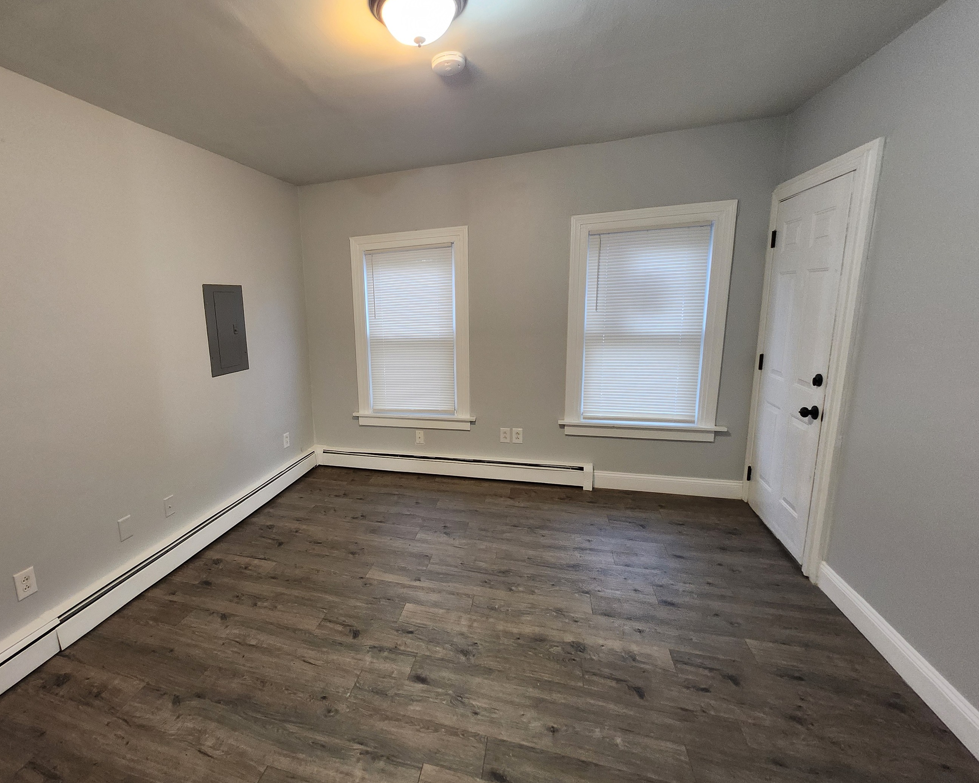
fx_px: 435
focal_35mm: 15
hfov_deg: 95.8
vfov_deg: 84.0
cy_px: 388
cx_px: 405
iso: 320
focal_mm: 1.74
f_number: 2.2
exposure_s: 1/30
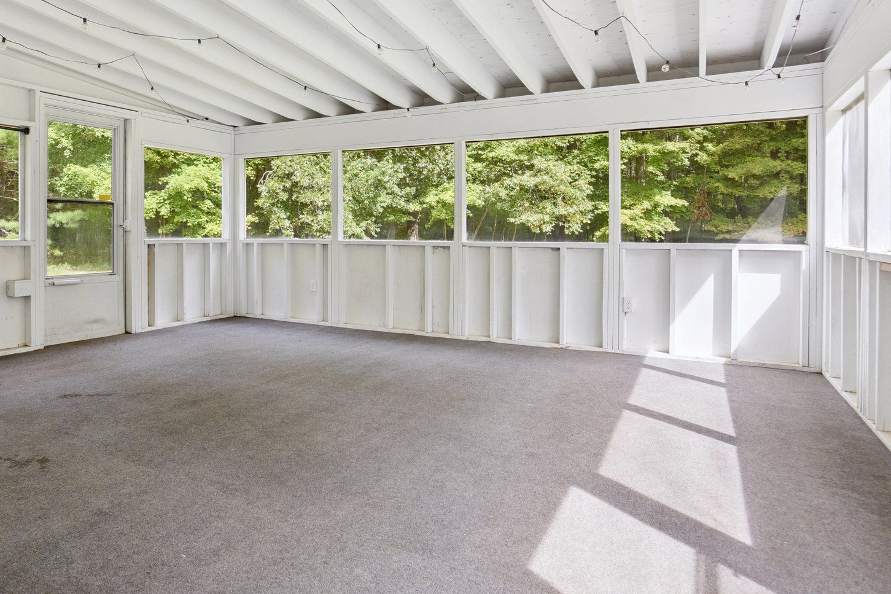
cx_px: 306
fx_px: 594
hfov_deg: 71.8
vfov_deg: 52.6
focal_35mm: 24
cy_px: 228
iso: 400
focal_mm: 17
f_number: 11
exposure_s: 1/60
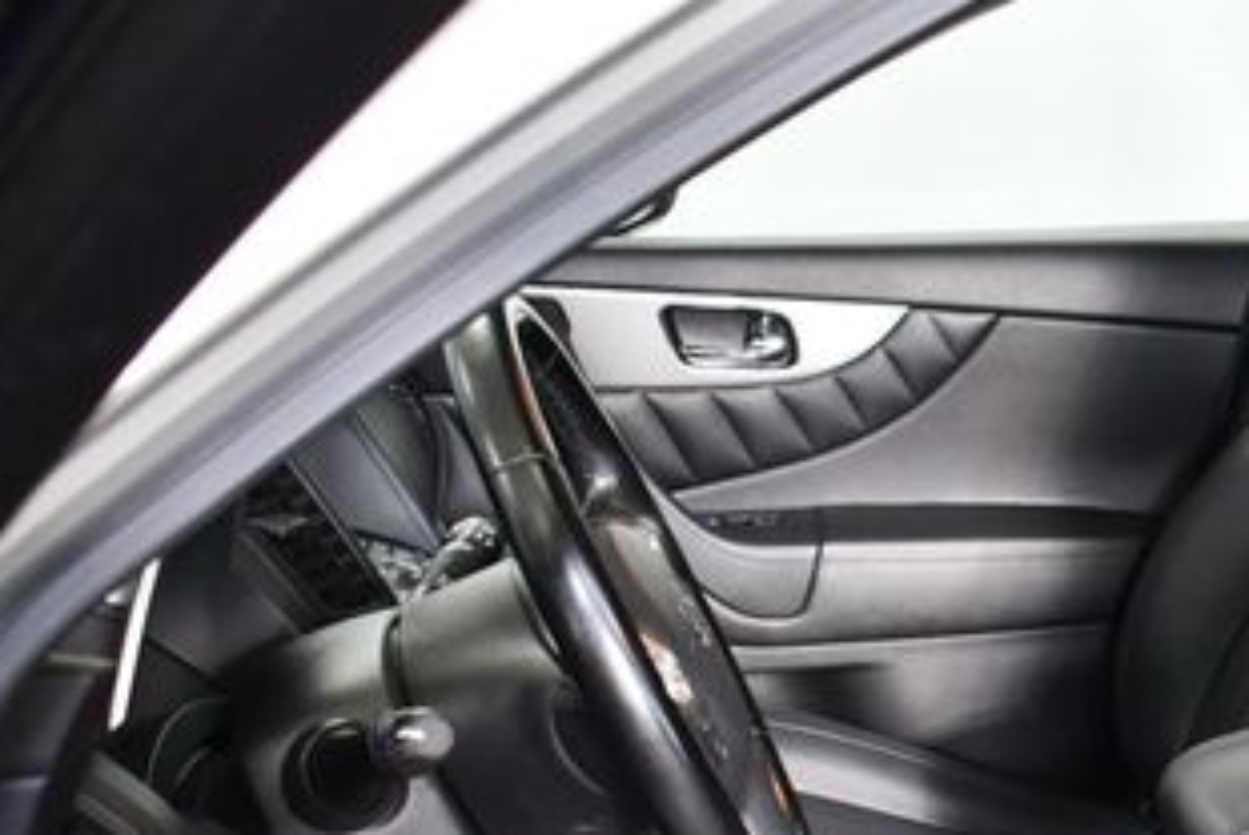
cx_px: 1225
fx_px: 2570
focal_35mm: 74
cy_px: 787
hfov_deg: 26.0
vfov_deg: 18.1
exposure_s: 1/125
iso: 1400
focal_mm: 18
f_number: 3.5
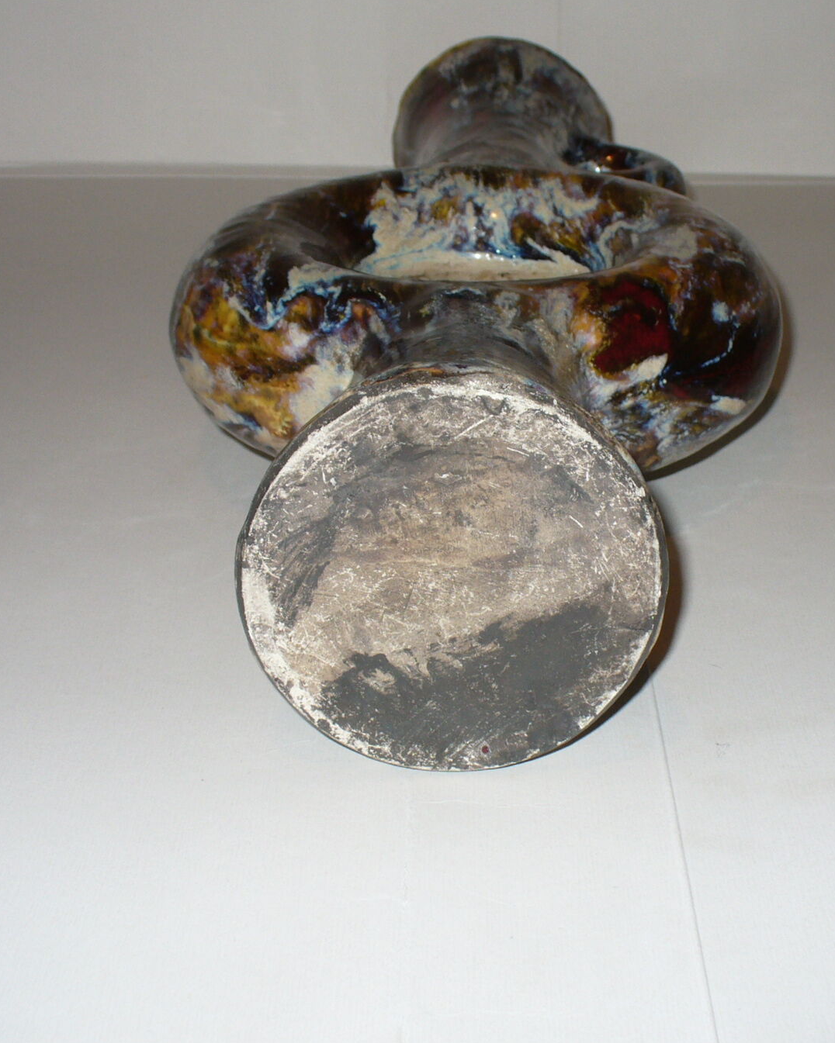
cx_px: 528
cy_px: 450
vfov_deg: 34.1
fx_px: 1699
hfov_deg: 27.5
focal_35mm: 55
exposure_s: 1/30
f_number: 2.8
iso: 80
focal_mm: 6.1
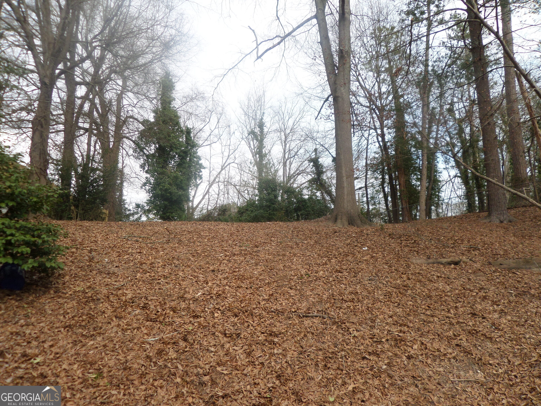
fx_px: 375
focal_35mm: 24
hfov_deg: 71.6
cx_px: 270
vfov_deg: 56.8
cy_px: 203
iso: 80
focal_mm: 4.3
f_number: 3.1
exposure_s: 1/350
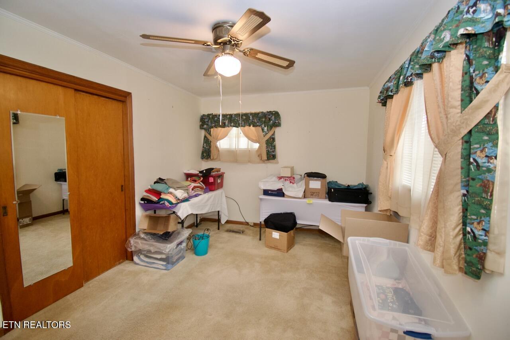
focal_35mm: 15
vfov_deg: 77.4
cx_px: 255
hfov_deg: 100.4
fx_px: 213
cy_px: 170
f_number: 4.5
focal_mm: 10
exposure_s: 1/80
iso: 800
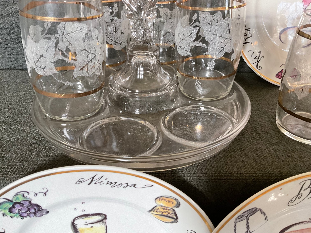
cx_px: 156
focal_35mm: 29
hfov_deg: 61.7
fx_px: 261
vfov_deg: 48.2
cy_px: 116
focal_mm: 3
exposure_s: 1/50
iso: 125
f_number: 1.8
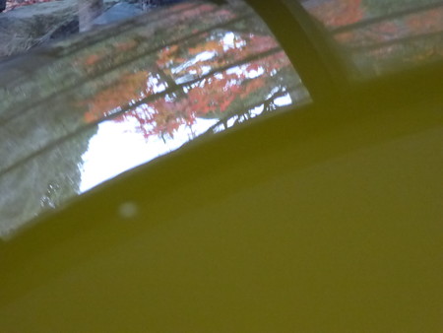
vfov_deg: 11.7
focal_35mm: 127
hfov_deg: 15.5
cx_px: 222
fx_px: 1626
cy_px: 166
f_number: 5.1
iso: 1250
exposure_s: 1/250
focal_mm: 20.6
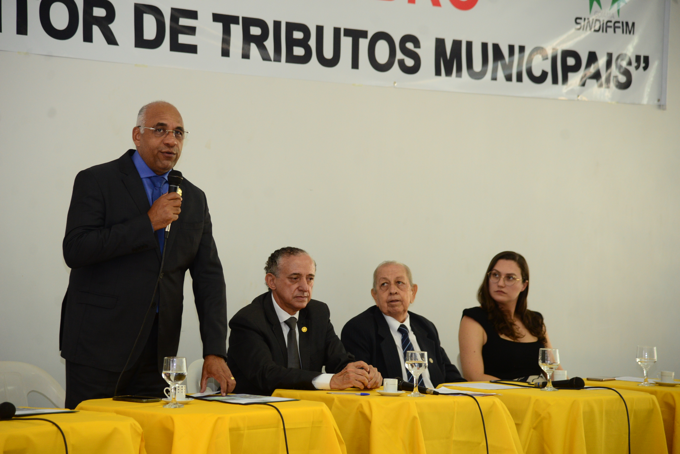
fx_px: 2267
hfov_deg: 17.1
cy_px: 227
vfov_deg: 11.4
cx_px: 340
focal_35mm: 120
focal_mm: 120
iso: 1600
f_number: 4.5
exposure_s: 1/125
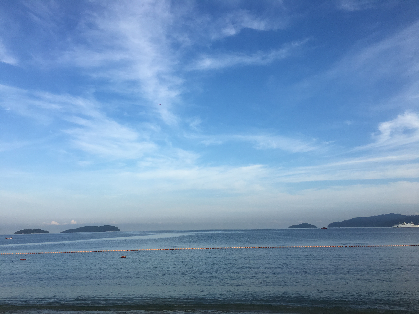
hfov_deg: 61.7
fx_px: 351
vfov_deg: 48.2
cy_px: 157
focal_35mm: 29
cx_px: 210
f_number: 2.2
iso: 25
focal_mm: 4.15
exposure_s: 1/1425
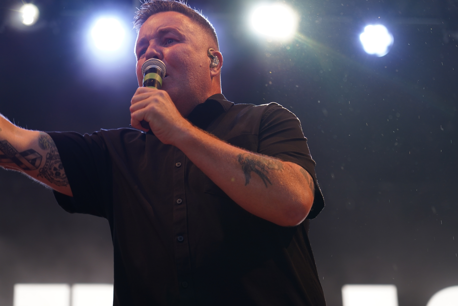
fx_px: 1336
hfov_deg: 19.5
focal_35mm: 105
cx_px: 229
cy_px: 153
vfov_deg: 13.0
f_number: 4
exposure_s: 1/160
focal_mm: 105
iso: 640
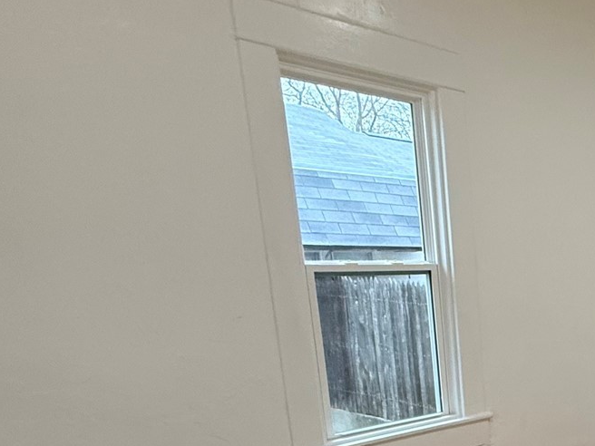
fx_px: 705
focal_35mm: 41
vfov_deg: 33.1
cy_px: 412
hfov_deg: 33.7
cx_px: 766
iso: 250
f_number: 2.2
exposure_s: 1/120
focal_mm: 2.22
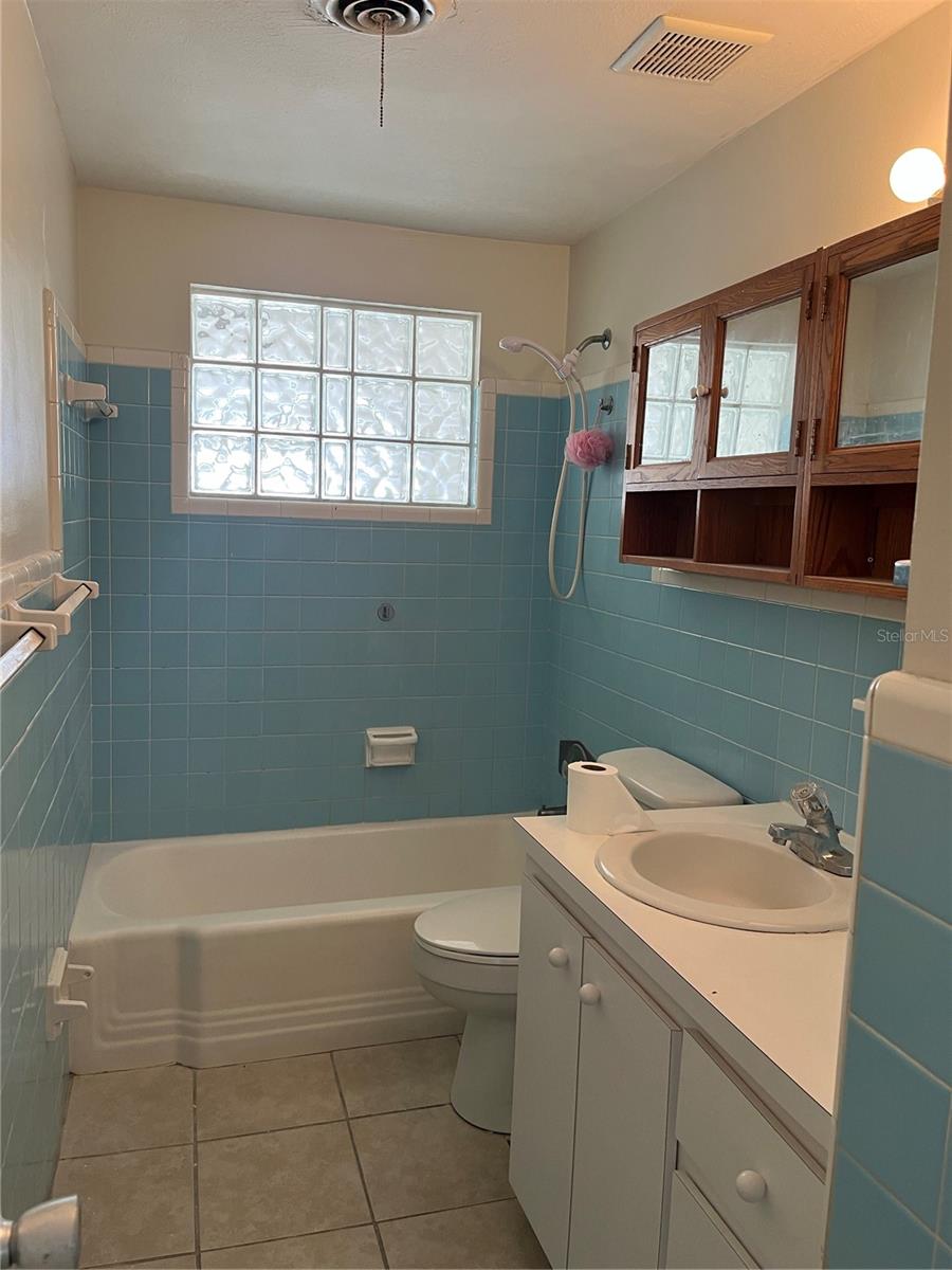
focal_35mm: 26
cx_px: 476
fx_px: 953
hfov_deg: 53.1
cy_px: 635
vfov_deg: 67.3
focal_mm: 5.1
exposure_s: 1/60
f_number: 1.6
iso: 100
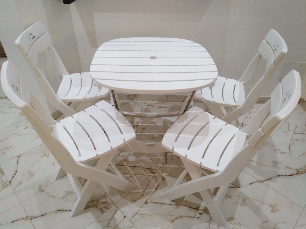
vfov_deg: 54.9
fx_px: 221
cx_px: 153
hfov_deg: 69.4
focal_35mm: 25
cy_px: 114
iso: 317
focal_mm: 3.37
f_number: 2.2
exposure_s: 1/33.3
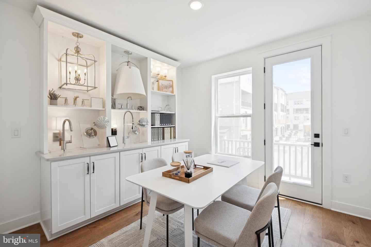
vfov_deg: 77.3
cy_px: 124
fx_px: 155
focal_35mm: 15
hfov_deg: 100.4
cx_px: 186
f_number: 8
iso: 400
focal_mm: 10
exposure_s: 1/60
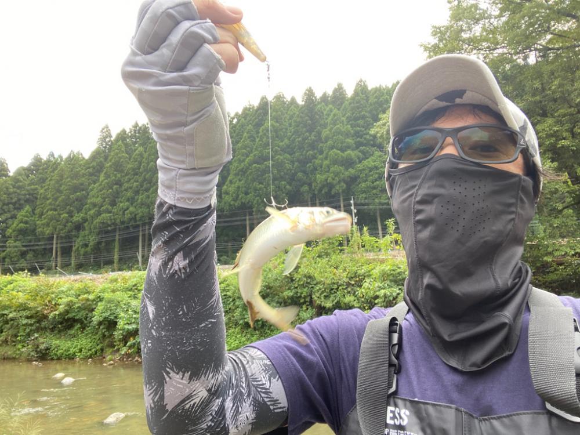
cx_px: 290
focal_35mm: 23
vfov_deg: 58.9
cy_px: 218
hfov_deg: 73.9
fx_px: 385
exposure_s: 1/122
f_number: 2.2
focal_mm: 2.71
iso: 40
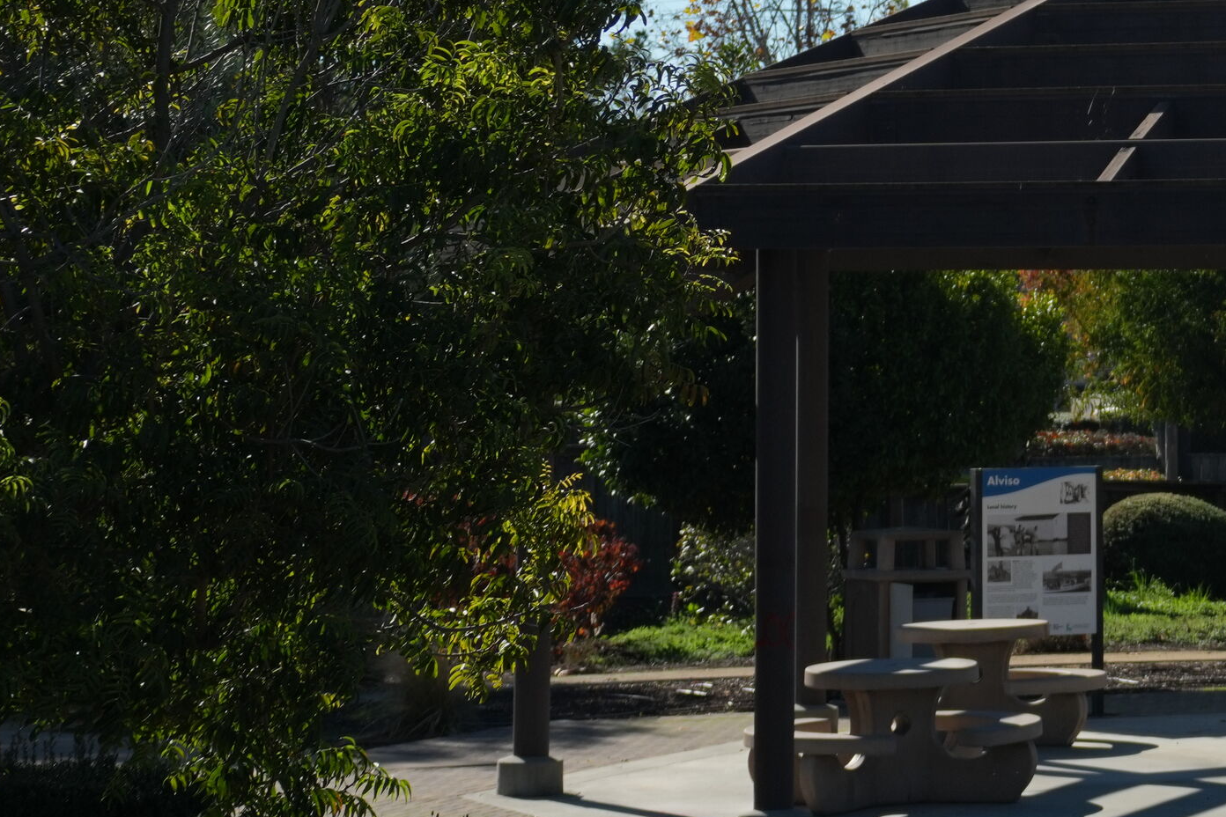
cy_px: -78
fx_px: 5074
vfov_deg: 9.1
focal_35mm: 149
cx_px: 1401
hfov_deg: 13.5
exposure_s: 1/2000
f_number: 5
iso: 250
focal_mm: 48
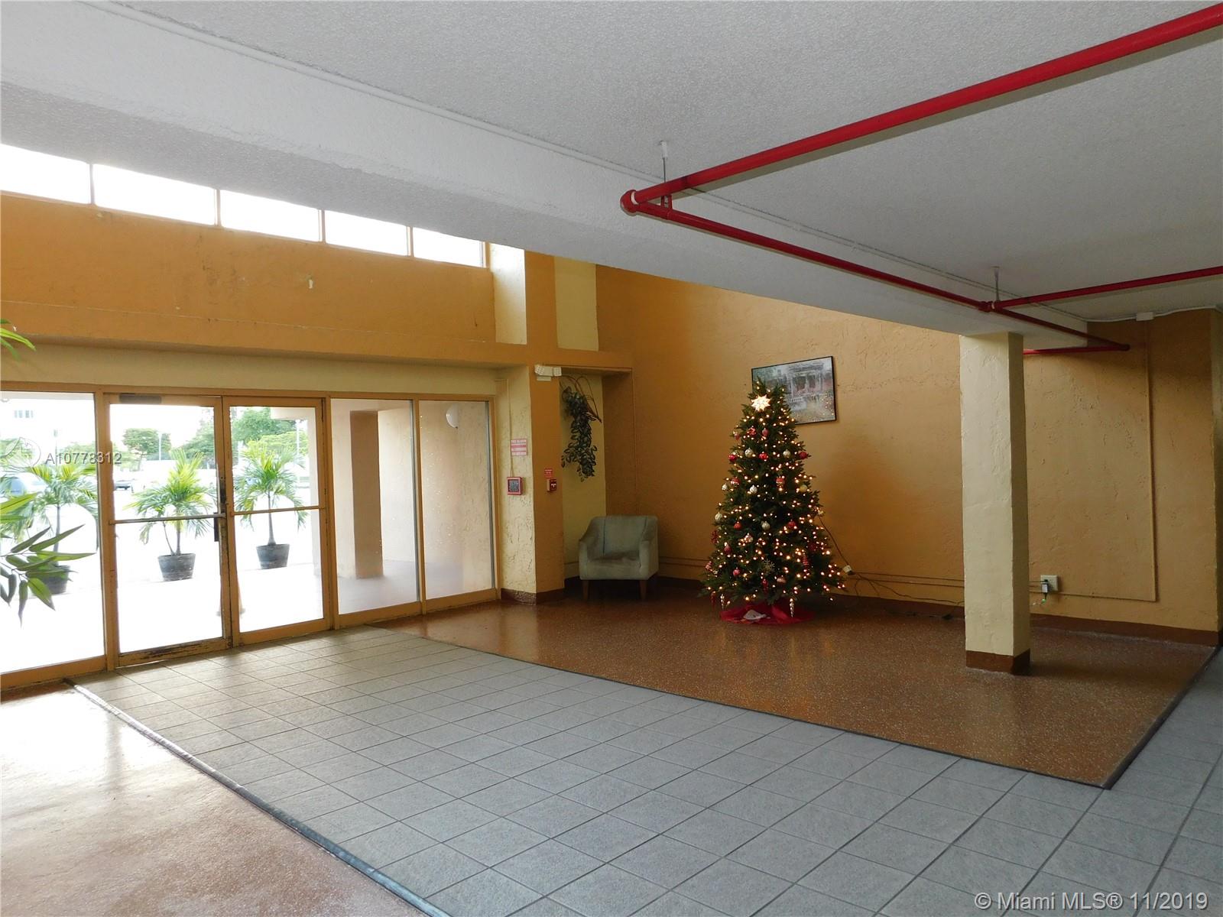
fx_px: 848
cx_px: 612
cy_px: 458
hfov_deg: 71.6
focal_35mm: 24
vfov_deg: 56.8
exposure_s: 1/30
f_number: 3
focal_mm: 4.1
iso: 200
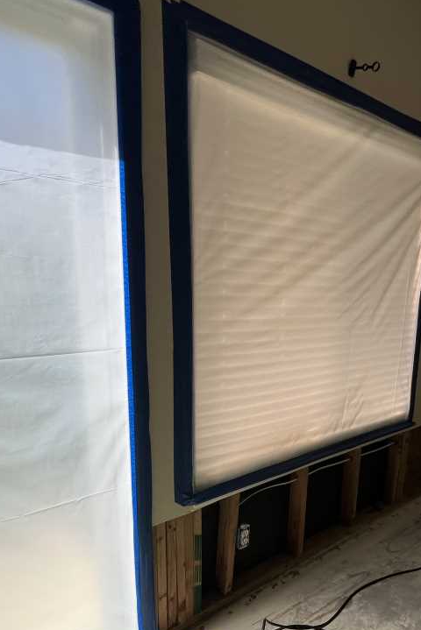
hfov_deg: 52.1
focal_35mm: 24
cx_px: 285
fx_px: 421
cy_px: 388
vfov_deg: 72.7
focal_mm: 1.57
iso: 32
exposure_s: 1/314
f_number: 1.8
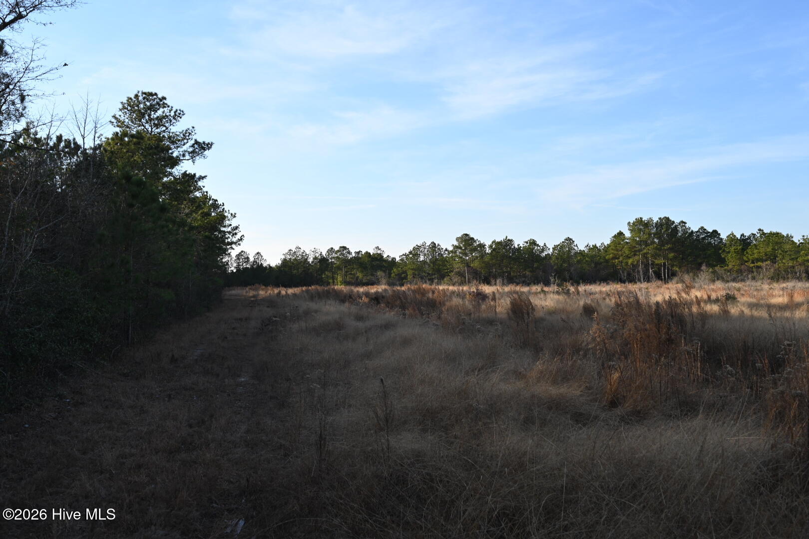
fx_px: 674
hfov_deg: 61.9
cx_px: 404
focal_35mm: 30
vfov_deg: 43.6
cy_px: 270
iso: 100
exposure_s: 1/320
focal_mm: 30
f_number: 6.3
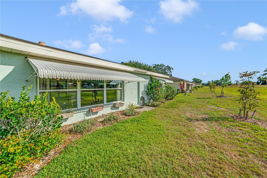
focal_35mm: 14
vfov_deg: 81.2
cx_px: 134
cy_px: 89
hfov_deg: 104.2
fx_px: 104
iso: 160
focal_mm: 14
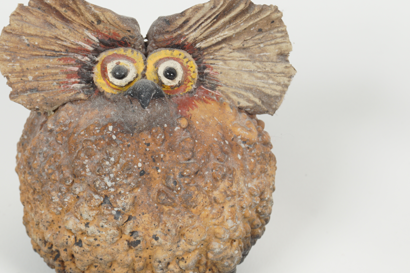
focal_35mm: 144
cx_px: 130
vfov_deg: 9.5
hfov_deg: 14.2
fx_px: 1638
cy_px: 139
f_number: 14
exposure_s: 1/125
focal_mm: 55
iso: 100
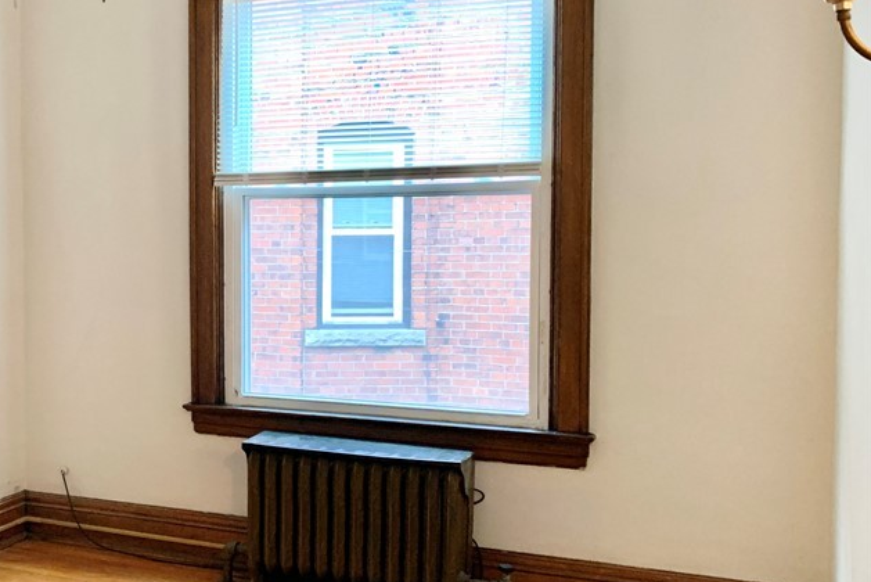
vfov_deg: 30.5
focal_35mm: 44
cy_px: 299
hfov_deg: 42.3
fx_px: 1065
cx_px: 165
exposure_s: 1/60
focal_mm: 4.25
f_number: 1.8
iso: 200
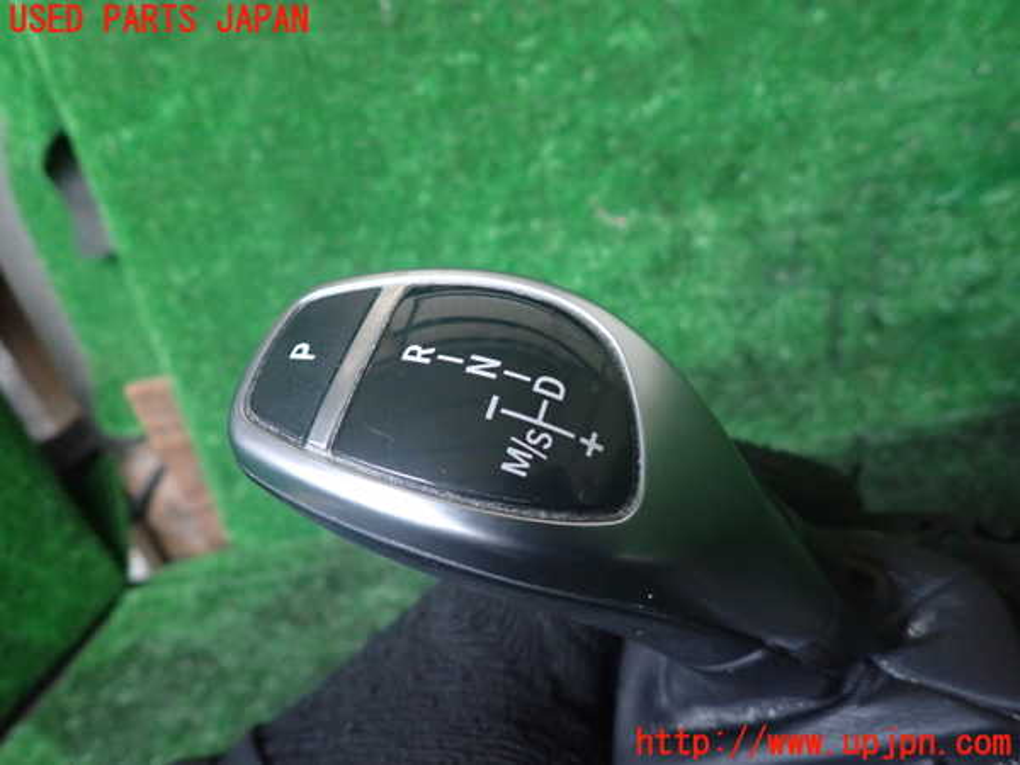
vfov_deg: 54.9
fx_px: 737
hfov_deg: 69.4
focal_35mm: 25
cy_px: 382
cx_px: 510
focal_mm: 4.5
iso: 800
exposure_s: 1/30
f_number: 2
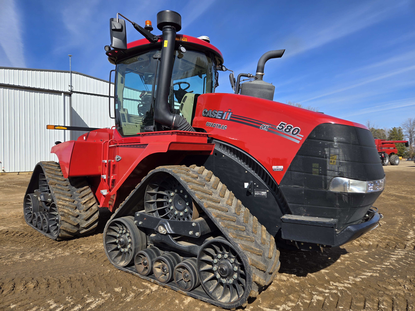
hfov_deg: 73.9
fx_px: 276
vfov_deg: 58.9
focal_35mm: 23
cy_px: 156
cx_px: 208
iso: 25
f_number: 1.8
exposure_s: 1/1941
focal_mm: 5.4
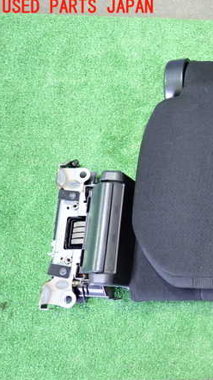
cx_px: 255
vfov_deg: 54.0
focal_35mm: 37
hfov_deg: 28.0
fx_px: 372
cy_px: 190
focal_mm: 4.5
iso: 640
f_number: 2
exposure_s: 1/30
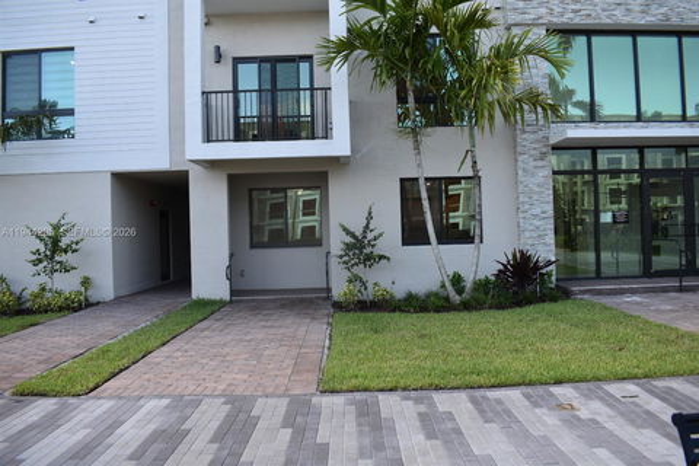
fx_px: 524
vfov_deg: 47.9
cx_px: 350
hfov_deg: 67.4
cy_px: 233
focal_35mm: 27
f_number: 5.6
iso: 280
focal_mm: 18
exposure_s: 1/250
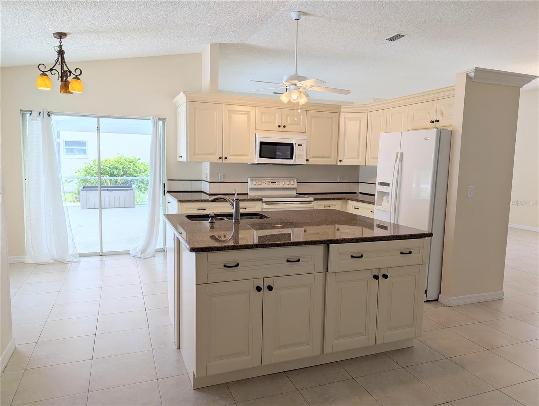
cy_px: 203
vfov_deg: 56.9
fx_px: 374
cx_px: 270
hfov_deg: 71.5
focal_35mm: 24
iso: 21
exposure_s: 1/1558
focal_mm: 6.9
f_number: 1.68
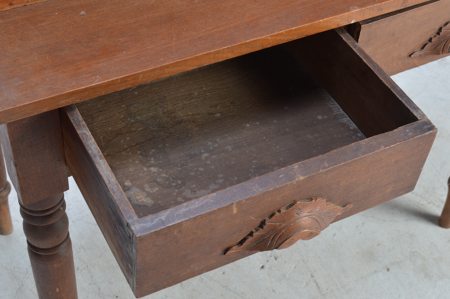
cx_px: 225
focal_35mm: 63
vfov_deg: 21.5
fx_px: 787
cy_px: 150
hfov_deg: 31.9
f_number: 9
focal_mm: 42
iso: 100
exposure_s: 1/100
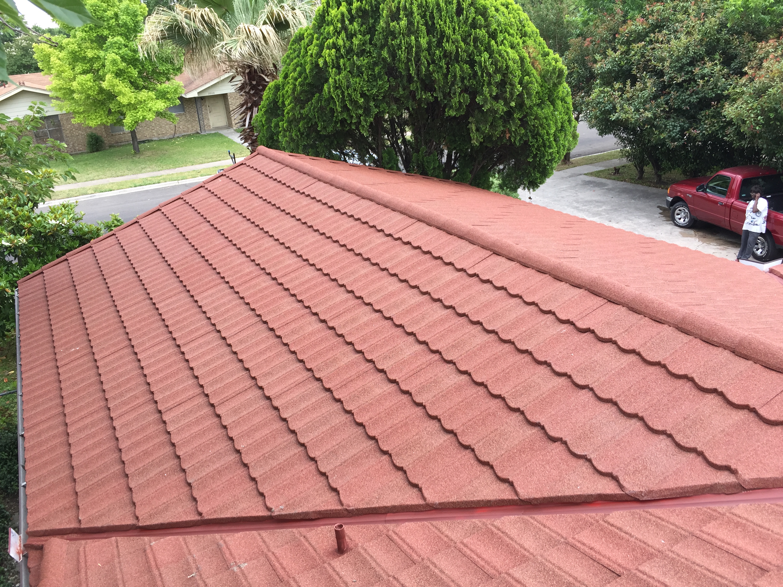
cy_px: 294
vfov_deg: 48.2
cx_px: 392
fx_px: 656
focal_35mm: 29
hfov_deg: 61.7
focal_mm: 4.15
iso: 32
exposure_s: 1/141
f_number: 2.2
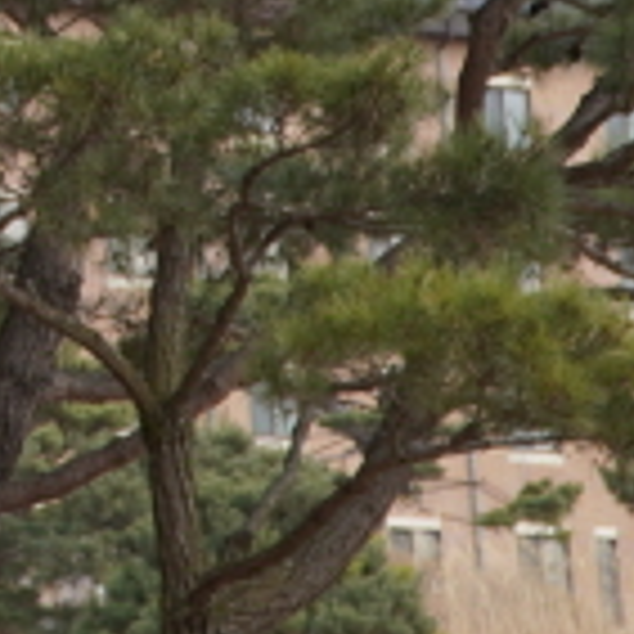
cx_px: -683
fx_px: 3137
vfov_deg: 11.3
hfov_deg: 10.5
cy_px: -178
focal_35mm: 151
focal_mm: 21
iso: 100
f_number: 4
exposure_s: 1/200
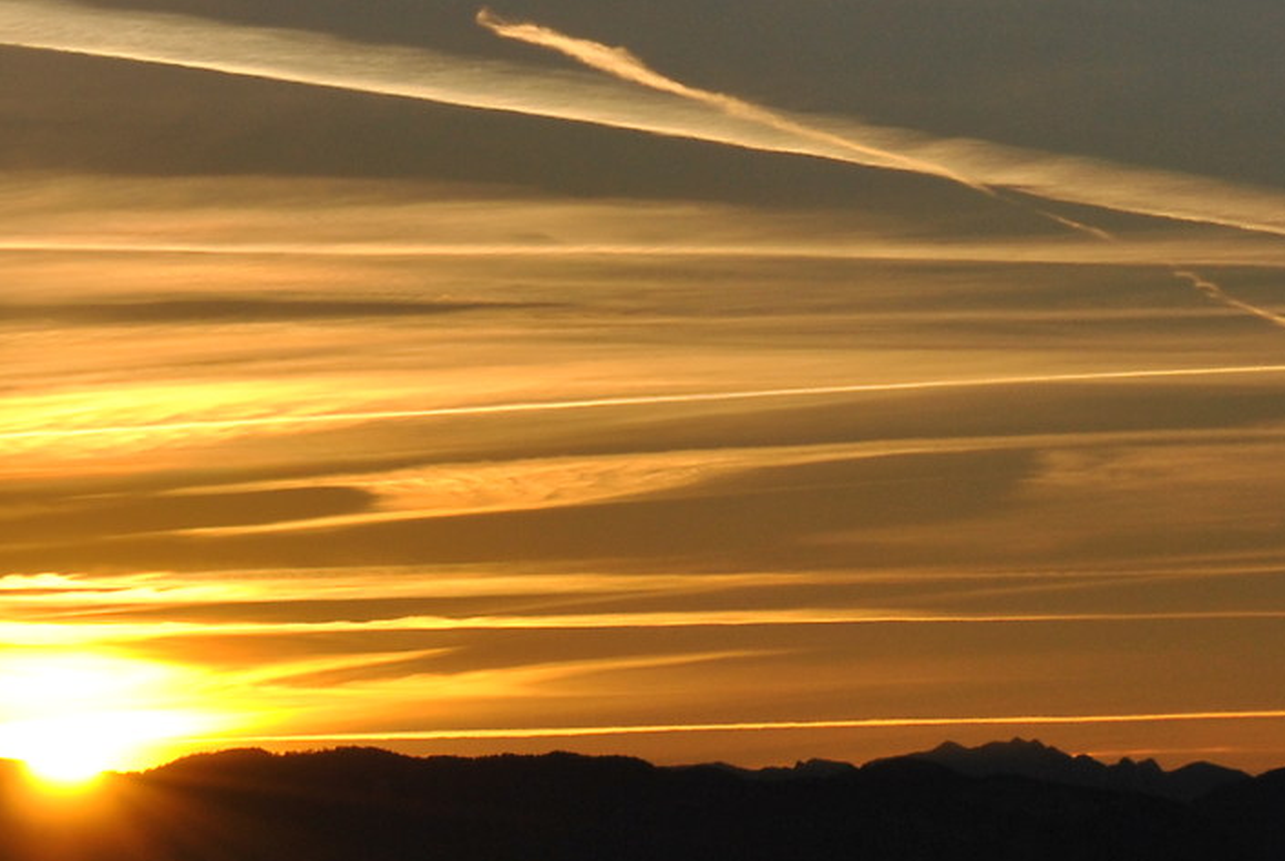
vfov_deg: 4.9
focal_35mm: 281
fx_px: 10032
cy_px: -128
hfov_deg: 7.3
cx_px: 860
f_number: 13
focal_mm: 55
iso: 100
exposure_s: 1/640
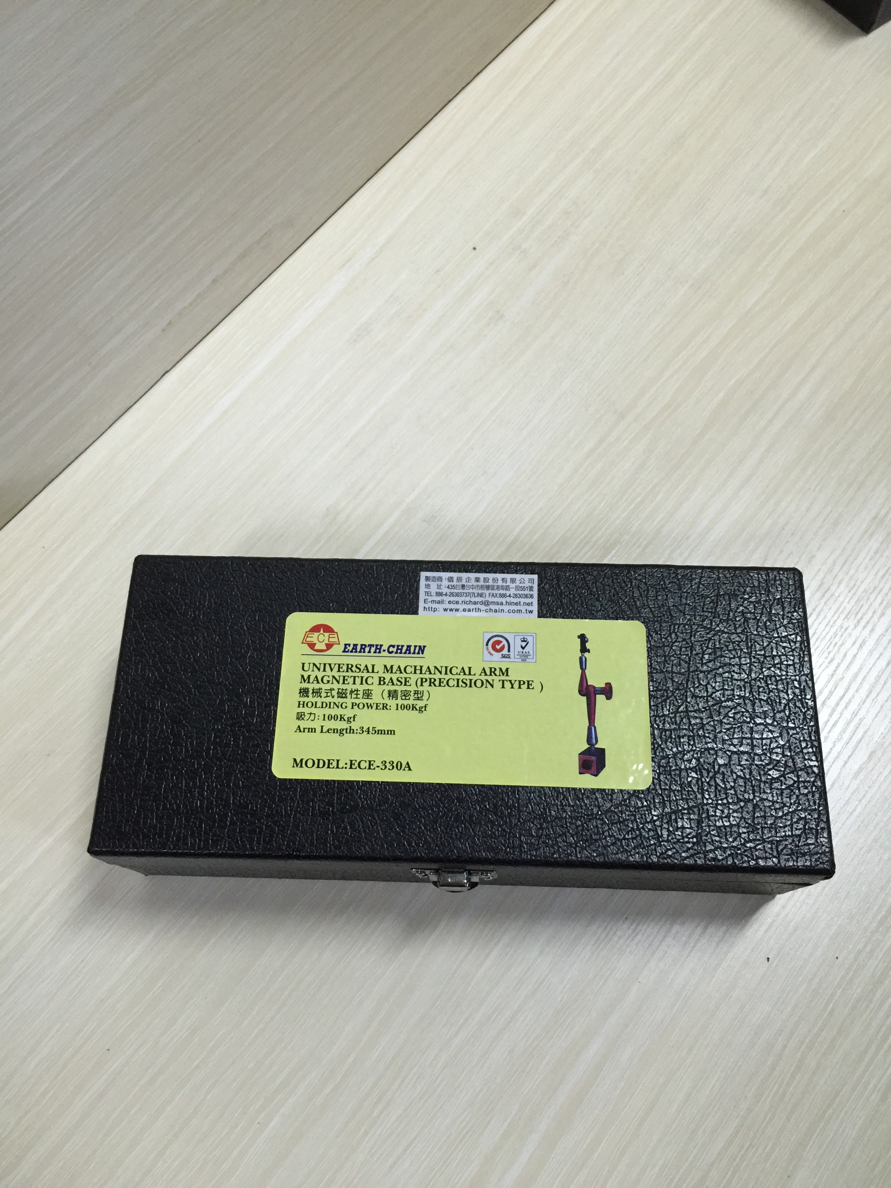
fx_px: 995
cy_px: 594
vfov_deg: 61.7
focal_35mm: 29
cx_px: 446
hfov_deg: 48.2
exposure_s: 1/10
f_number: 2.2
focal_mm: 4.15
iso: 100
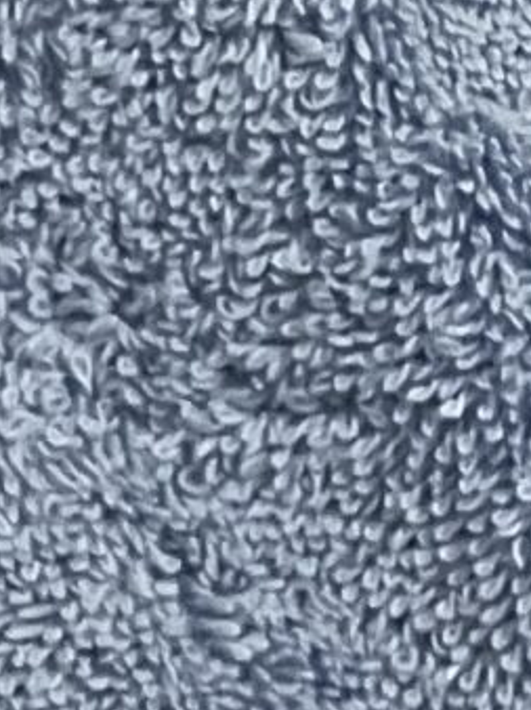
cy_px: 1634
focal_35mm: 197
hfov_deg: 6.4
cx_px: -1421
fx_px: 4034
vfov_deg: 9.1
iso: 250
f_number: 1.6
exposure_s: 1/50
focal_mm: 4.2
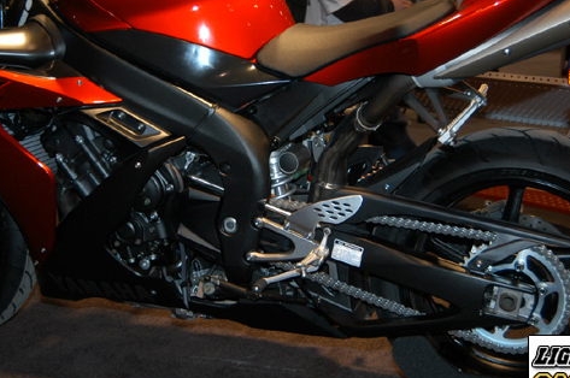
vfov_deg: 18.6
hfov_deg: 27.7
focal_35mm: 73
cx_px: 263
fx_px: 1154
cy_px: 136
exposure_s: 1/60
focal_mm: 34
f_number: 5
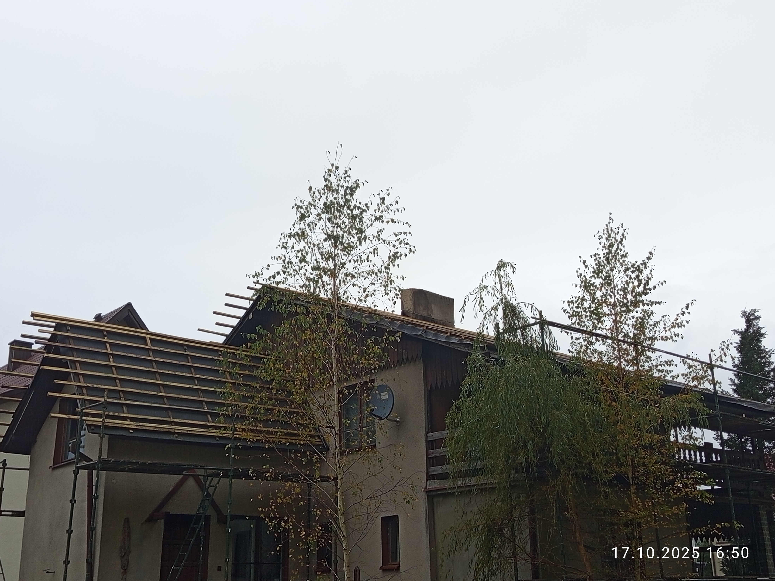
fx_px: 896
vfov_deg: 36.0
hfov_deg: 46.8
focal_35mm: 40
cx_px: 388
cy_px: 290
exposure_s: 1/100
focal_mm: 5.24
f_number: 1.7
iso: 89
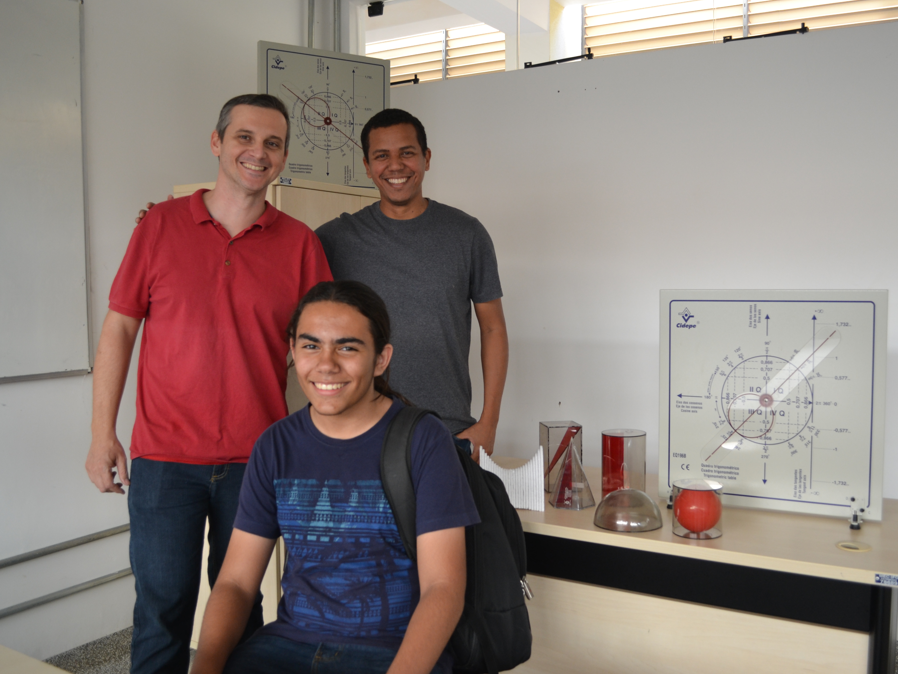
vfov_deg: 42.9
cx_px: 472
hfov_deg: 55.3
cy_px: 337
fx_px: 856
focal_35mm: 33
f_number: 4.5
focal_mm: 20
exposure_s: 1/80
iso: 400
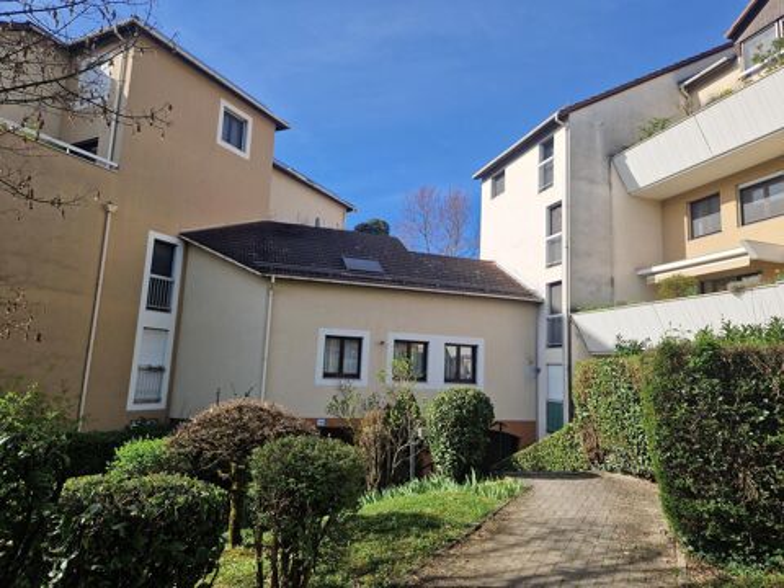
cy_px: 294
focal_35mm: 23
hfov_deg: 73.9
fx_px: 521
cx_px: 392
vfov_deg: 58.9
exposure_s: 1/1400
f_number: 1.8
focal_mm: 5.4
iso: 50
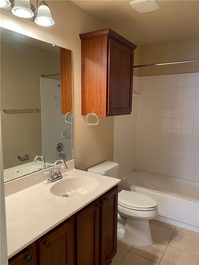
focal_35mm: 26
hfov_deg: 53.1
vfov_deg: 67.3
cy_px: 132
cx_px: 100
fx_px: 199
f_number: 1.8
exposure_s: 1/60
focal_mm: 4.25
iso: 160
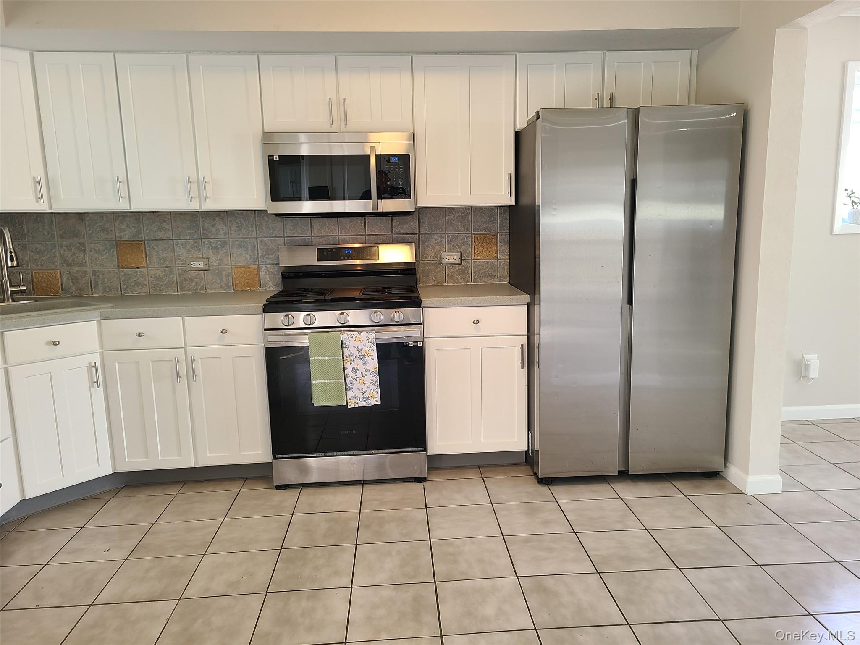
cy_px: 322
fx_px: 646
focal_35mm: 26
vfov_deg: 53.1
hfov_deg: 67.3
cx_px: 430
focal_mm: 5.4
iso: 64
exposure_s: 1/60
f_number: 1.8
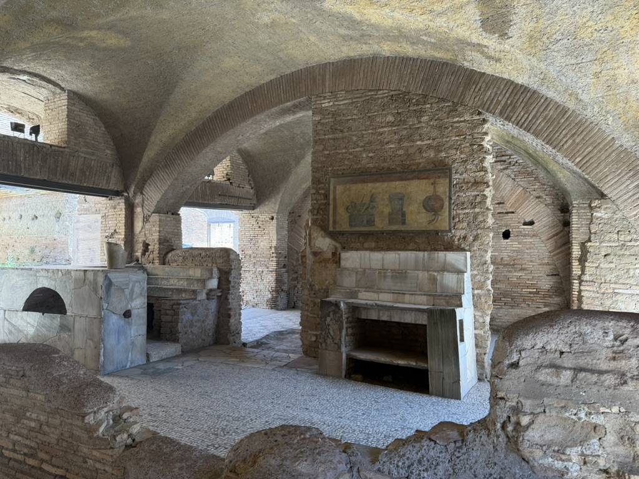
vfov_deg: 56.8
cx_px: 320
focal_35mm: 24
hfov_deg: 71.6
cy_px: 240
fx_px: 443
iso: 64
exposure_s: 1/121
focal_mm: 6.76
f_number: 1.78
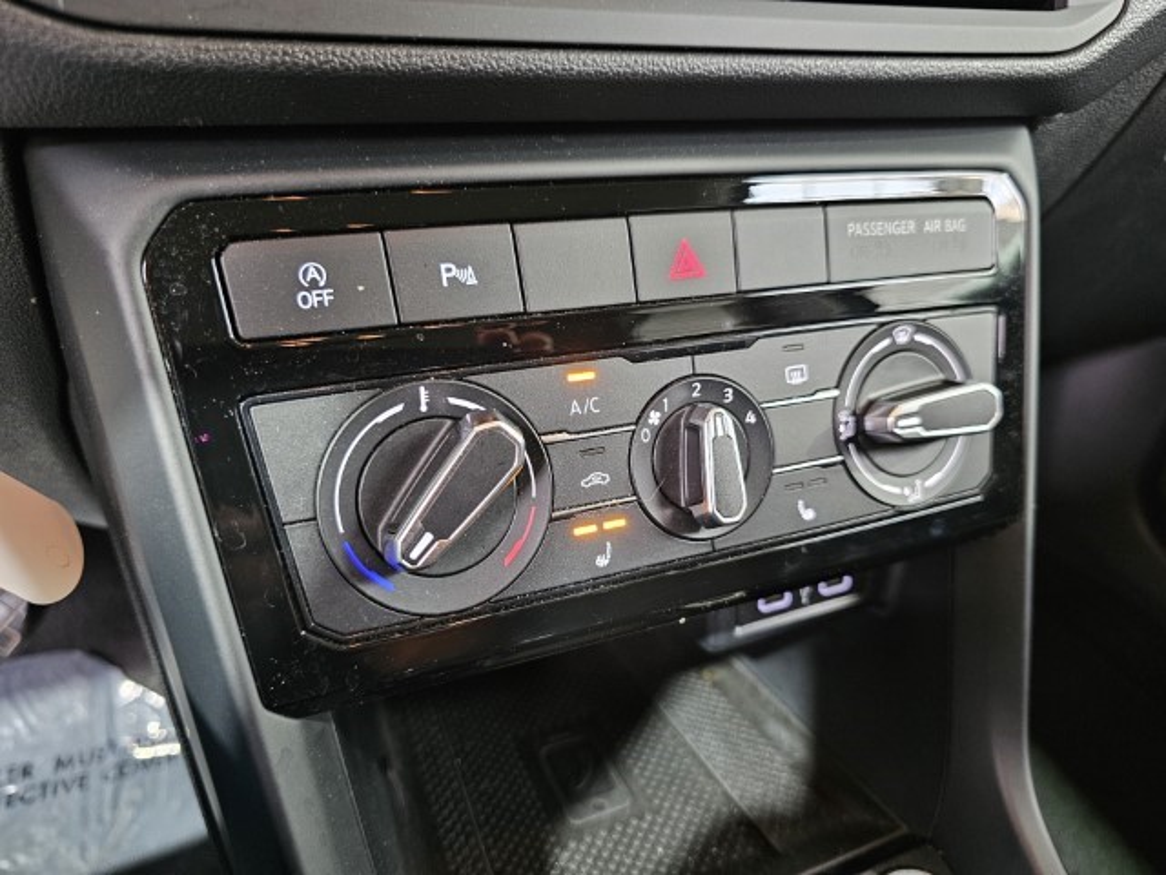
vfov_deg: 58.9
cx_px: 583
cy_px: 438
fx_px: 775
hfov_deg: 73.9
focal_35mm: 23
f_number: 1.7
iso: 640
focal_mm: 6.3
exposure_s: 1/26
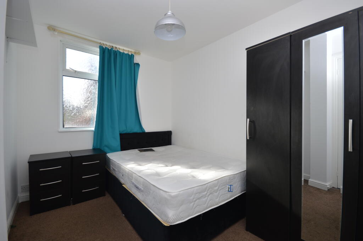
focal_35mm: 15
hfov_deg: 100.4
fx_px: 151
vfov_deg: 77.2
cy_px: 120
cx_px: 182
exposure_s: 1/125
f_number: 5.6
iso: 125
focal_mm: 10
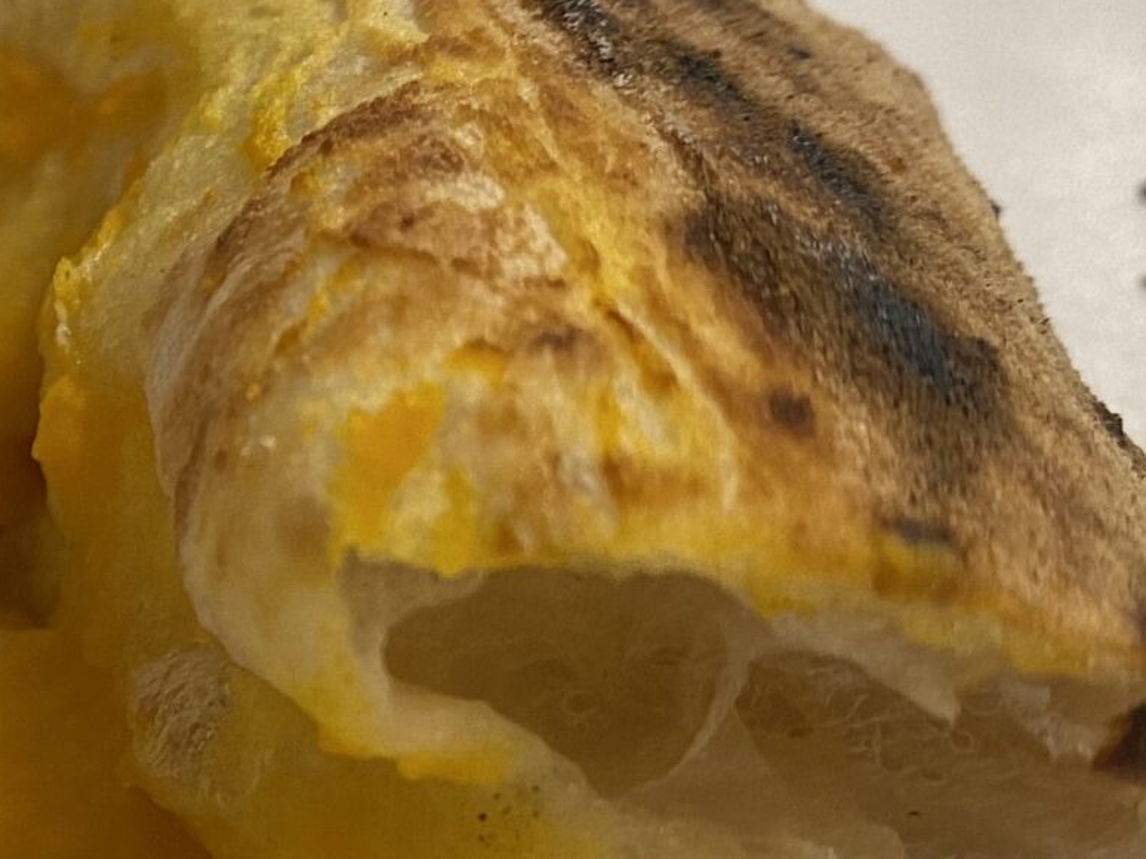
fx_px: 2846
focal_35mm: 86
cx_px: -268
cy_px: 729
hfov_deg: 21.0
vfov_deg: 17.0
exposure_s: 1/50
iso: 100
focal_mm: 4.25
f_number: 1.8
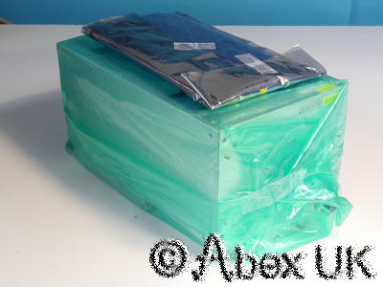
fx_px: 708
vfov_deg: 22.9
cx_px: 192
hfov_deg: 30.3
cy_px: 144
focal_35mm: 64
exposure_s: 1/1.3
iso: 400
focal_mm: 32
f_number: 16
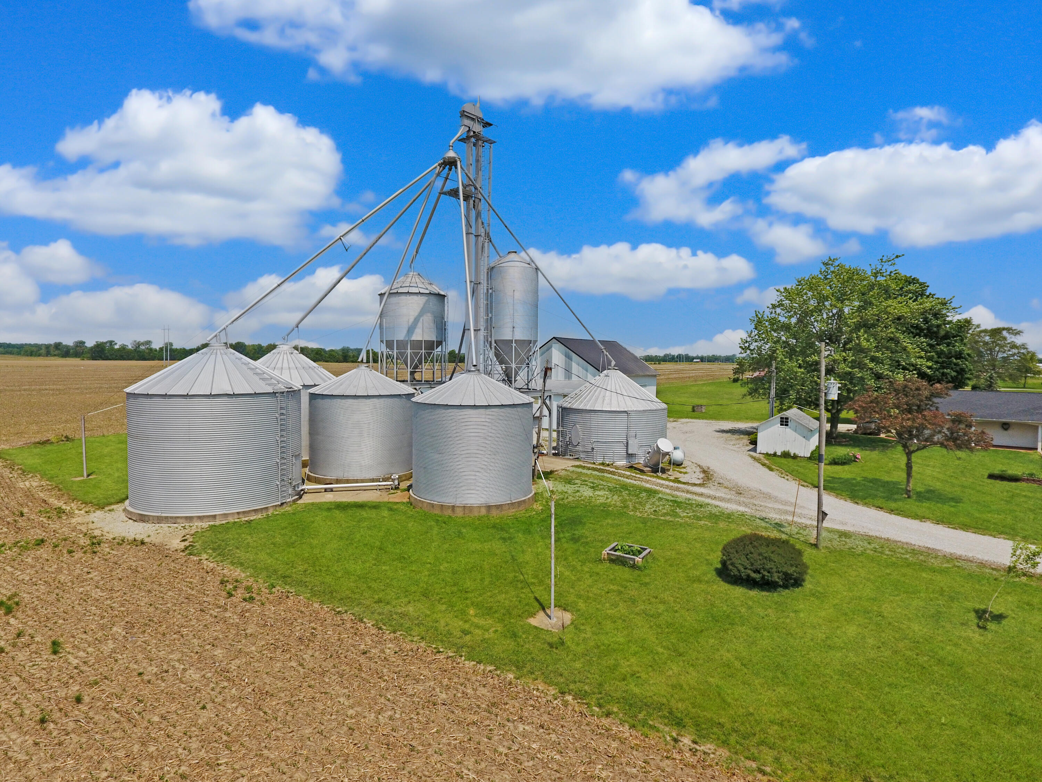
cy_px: 391
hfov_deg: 81.7
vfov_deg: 66.0
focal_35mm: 20
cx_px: 521
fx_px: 602
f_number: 2.8
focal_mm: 3.61
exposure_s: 1/1984
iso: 100
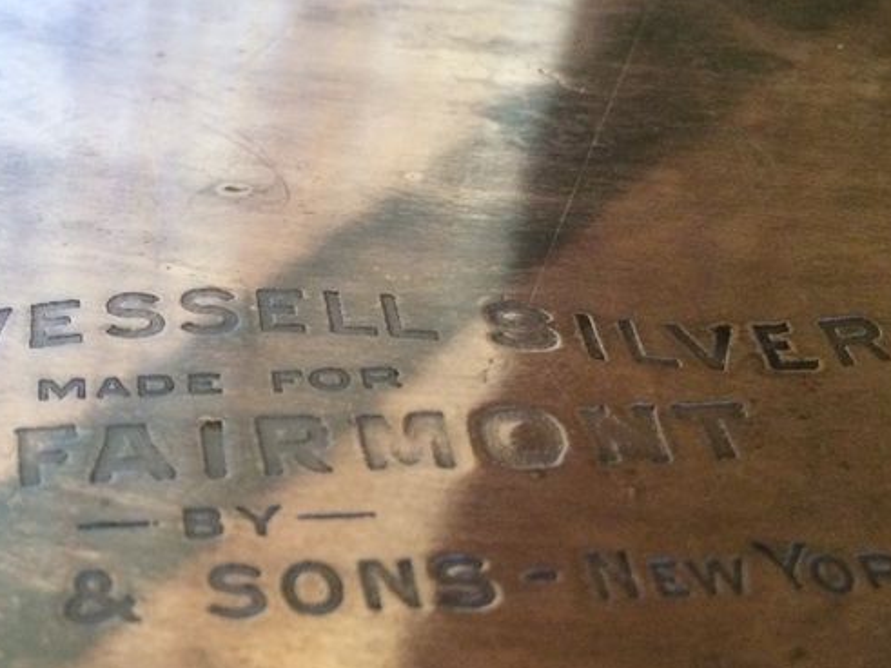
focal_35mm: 55
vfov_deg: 26.5
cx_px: 185
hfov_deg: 34.0
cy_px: 420
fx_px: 1415
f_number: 2.2
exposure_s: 1/15
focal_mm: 4.12
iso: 320
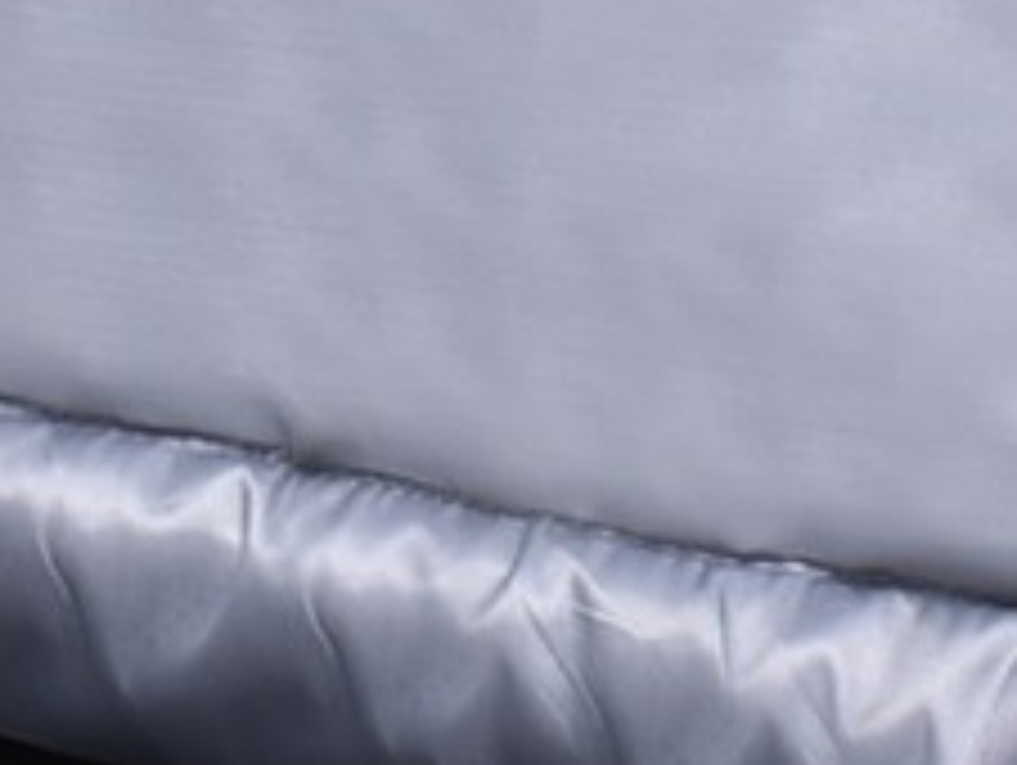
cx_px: 207
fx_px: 4323
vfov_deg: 10.1
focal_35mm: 147
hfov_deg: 13.4
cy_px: 522
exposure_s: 1/60
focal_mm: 18
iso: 100
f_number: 5.6
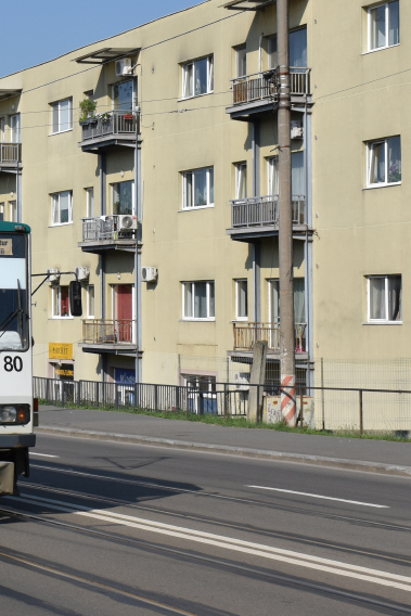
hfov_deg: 14.0
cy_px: 219
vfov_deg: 21.4
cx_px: -78
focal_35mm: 95
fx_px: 1626
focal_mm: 30
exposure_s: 1/800
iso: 200
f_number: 8
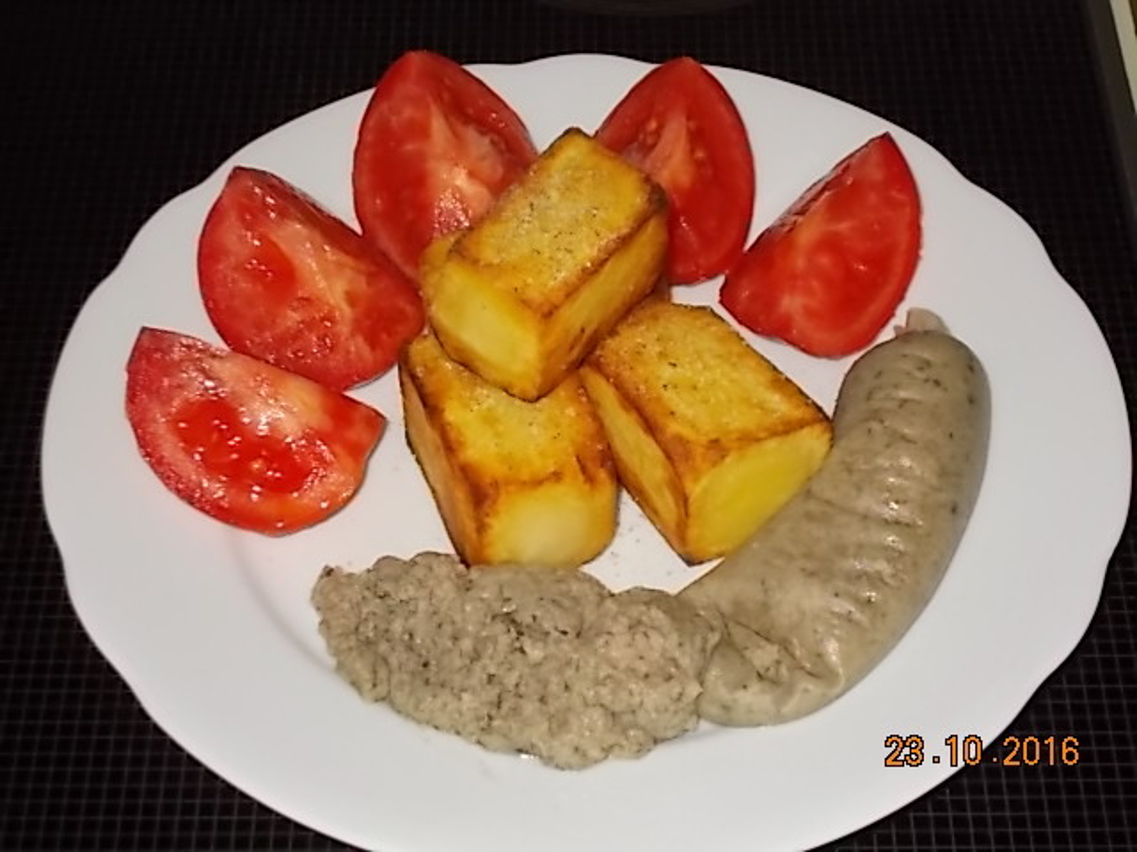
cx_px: 568
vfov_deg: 19.4
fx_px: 2496
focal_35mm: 76
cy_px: 426
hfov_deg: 25.7
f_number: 5.8
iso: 200
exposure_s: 1/60
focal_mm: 13.5
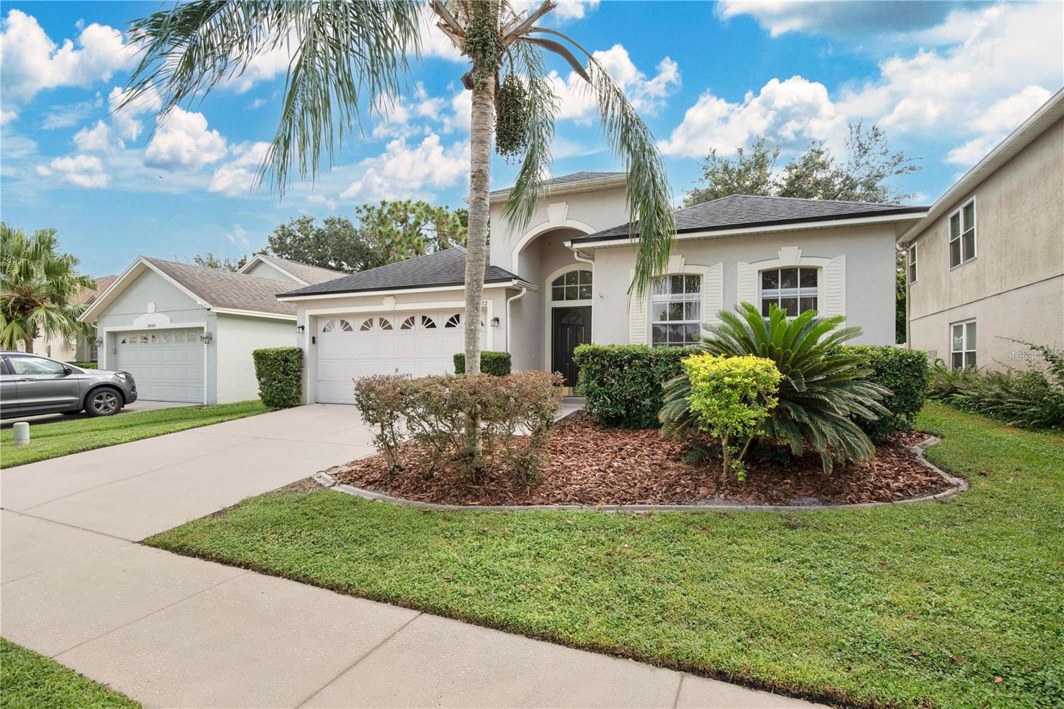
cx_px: 532
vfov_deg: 73.7
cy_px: 354
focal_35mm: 16
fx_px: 473
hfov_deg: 96.7
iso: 100
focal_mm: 16
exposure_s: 1/100
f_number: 6.3
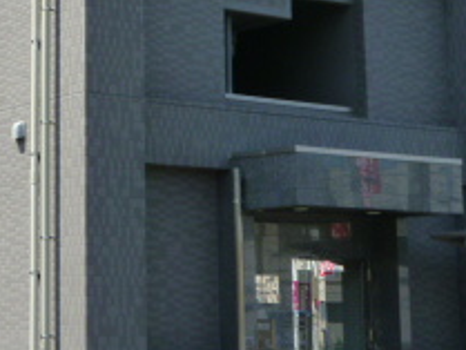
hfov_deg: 17.6
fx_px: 1482
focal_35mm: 110
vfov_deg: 13.3
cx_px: 31
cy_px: -2
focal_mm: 6.3
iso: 125
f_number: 4
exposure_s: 1/400
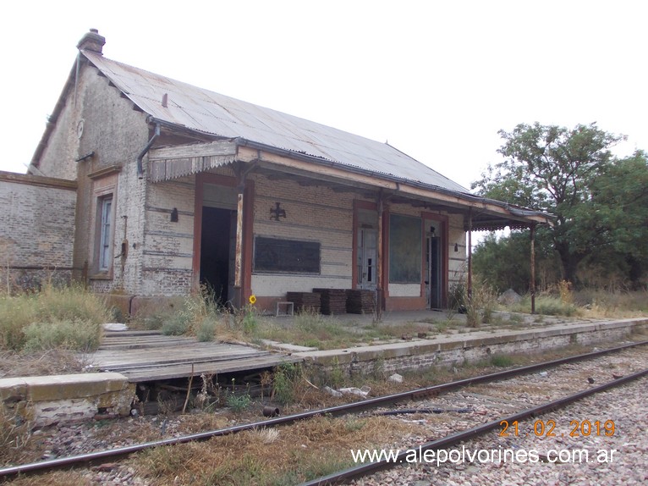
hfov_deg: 63.5
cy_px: 243
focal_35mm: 28
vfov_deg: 49.7
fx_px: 524
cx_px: 324
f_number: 5.4
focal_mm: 4
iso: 80
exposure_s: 1/250
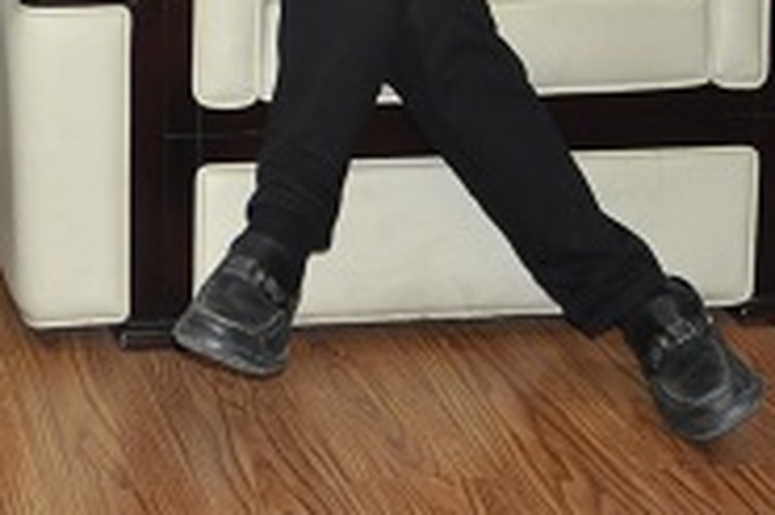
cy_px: -260
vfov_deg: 12.2
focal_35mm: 107
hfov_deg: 17.9
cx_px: -230
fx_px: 2301
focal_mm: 22
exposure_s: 1/60
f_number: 4
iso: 800
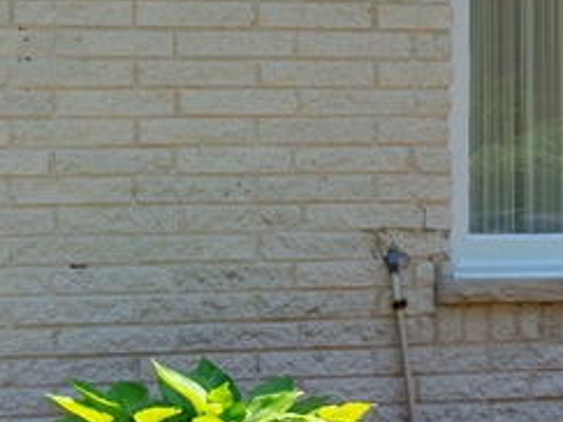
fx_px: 3771
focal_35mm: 232
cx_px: 796
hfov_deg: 8.4
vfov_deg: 6.3
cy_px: -151
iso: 250
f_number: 9
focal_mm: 24
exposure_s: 1/200
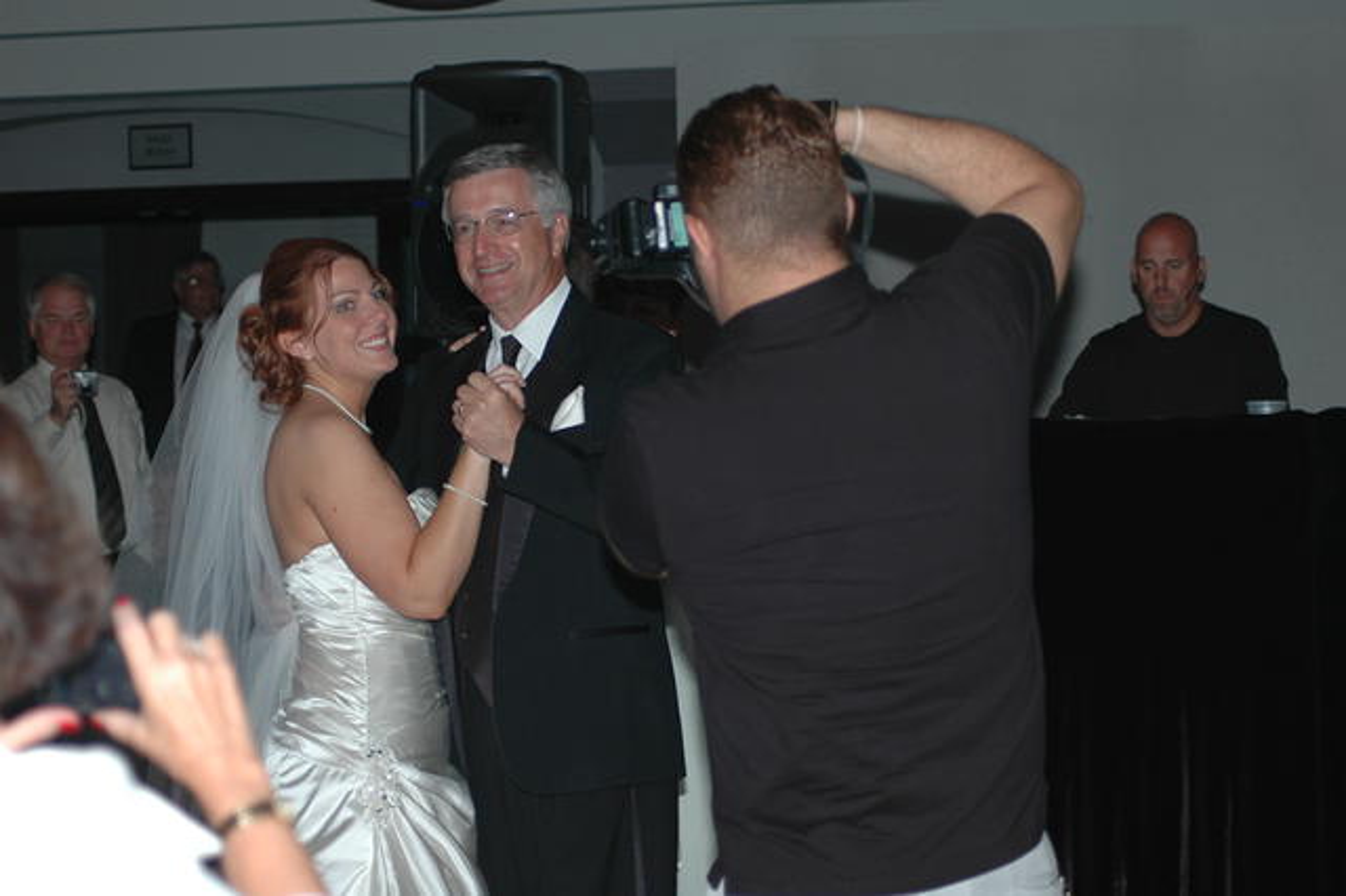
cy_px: 448
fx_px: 3924
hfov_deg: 19.5
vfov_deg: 13.0
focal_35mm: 105
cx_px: 673
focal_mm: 70
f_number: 4
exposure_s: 1/60
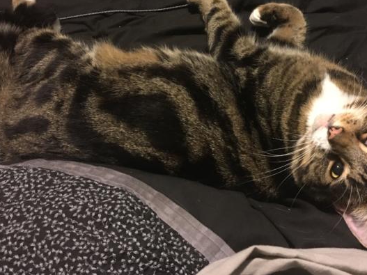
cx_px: 214
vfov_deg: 37.4
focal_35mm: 38
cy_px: 100
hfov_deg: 48.8
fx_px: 403
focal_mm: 4.15
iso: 100
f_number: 2.2
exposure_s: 1/4
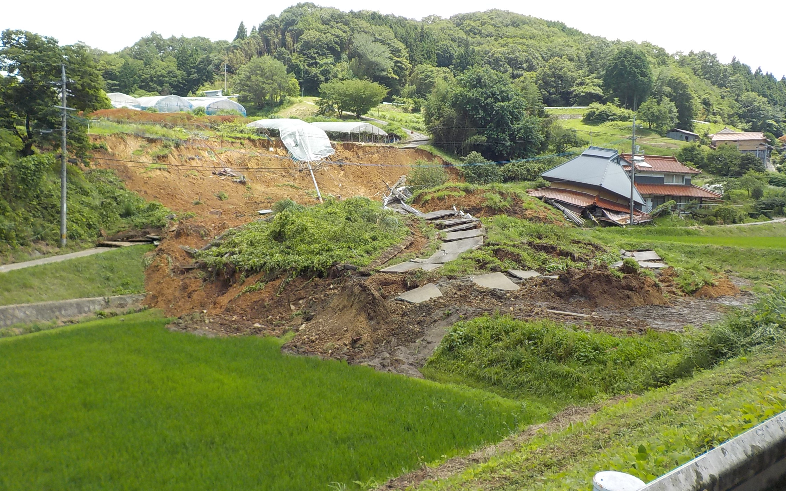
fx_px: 685
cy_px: 209
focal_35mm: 32
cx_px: 391
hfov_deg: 59.7
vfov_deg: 39.3
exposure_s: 1/400
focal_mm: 4.1
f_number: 3.3
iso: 125
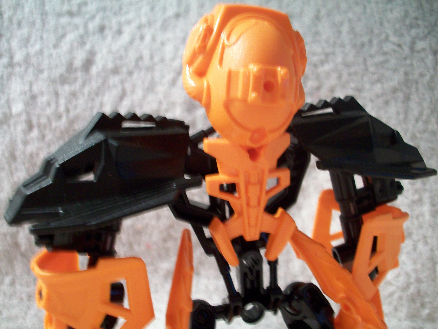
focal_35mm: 35
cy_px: 169
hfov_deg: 52.6
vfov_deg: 40.7
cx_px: 222
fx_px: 443
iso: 160
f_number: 2.8
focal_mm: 5.7
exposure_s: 1/8
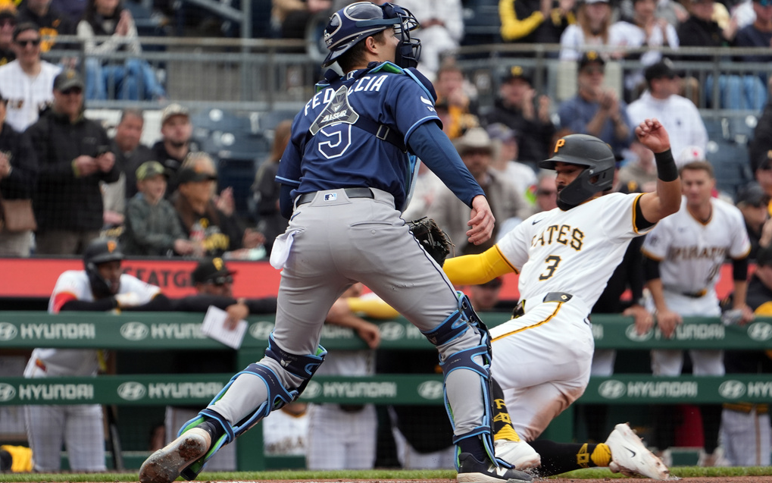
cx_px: 387
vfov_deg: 3.8
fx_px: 7364
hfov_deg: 6.0
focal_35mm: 350
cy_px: 248
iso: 1000
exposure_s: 1/2000
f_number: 5.6
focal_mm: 342
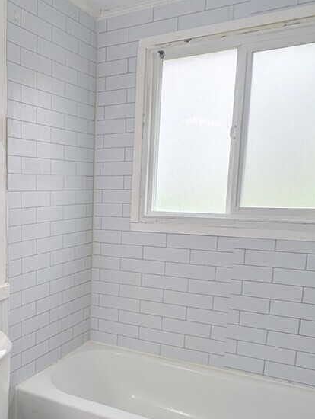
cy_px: 260
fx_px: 412
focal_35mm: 34
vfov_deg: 53.3
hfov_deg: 38.3
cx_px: 18
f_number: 2.2
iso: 91
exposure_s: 1/371
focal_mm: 1.95
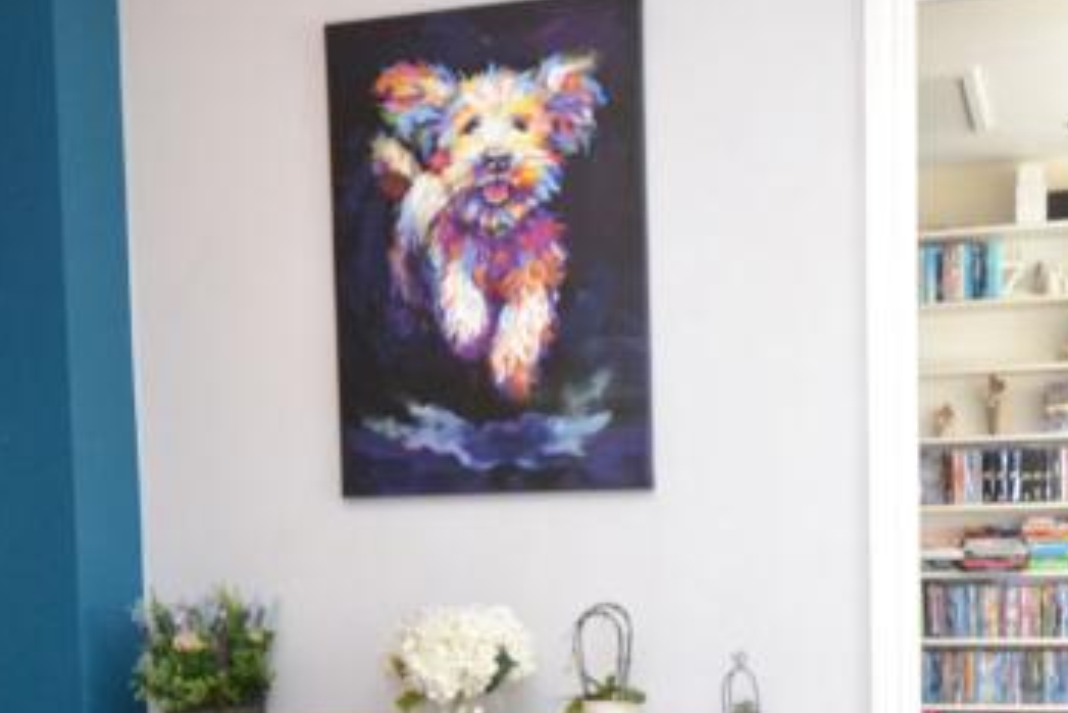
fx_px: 1306
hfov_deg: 43.8
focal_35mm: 44
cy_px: 620
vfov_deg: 29.5
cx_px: 719
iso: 1250
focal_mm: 10
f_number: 3.5
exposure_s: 1/60
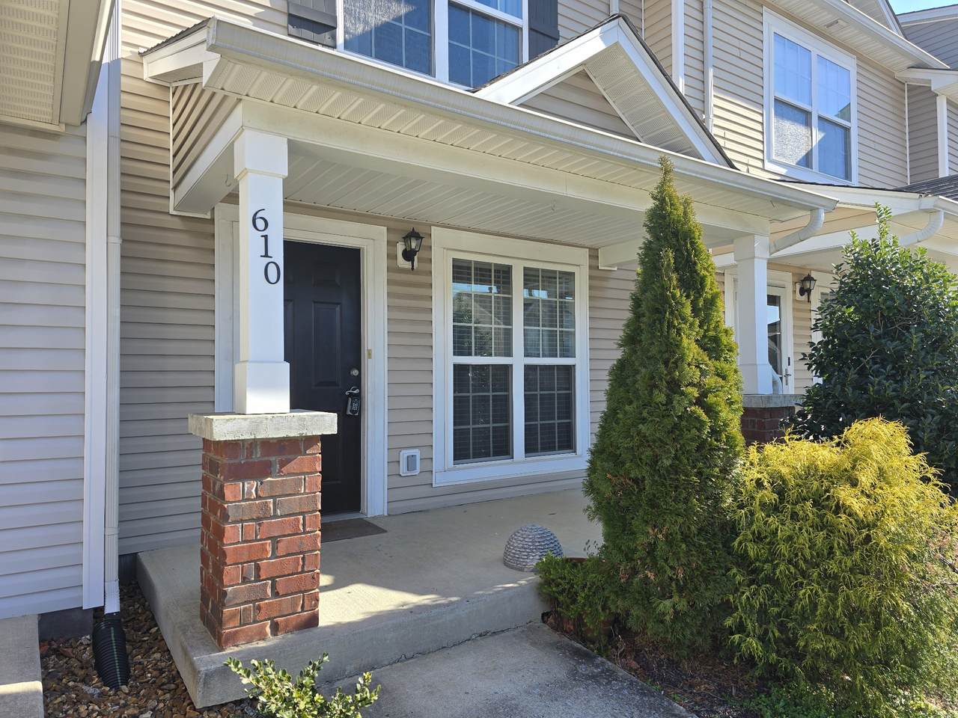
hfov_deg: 73.9
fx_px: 637
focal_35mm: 23
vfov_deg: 58.9
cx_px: 479
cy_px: 359
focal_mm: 6.3
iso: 12
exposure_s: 1/239
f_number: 1.7
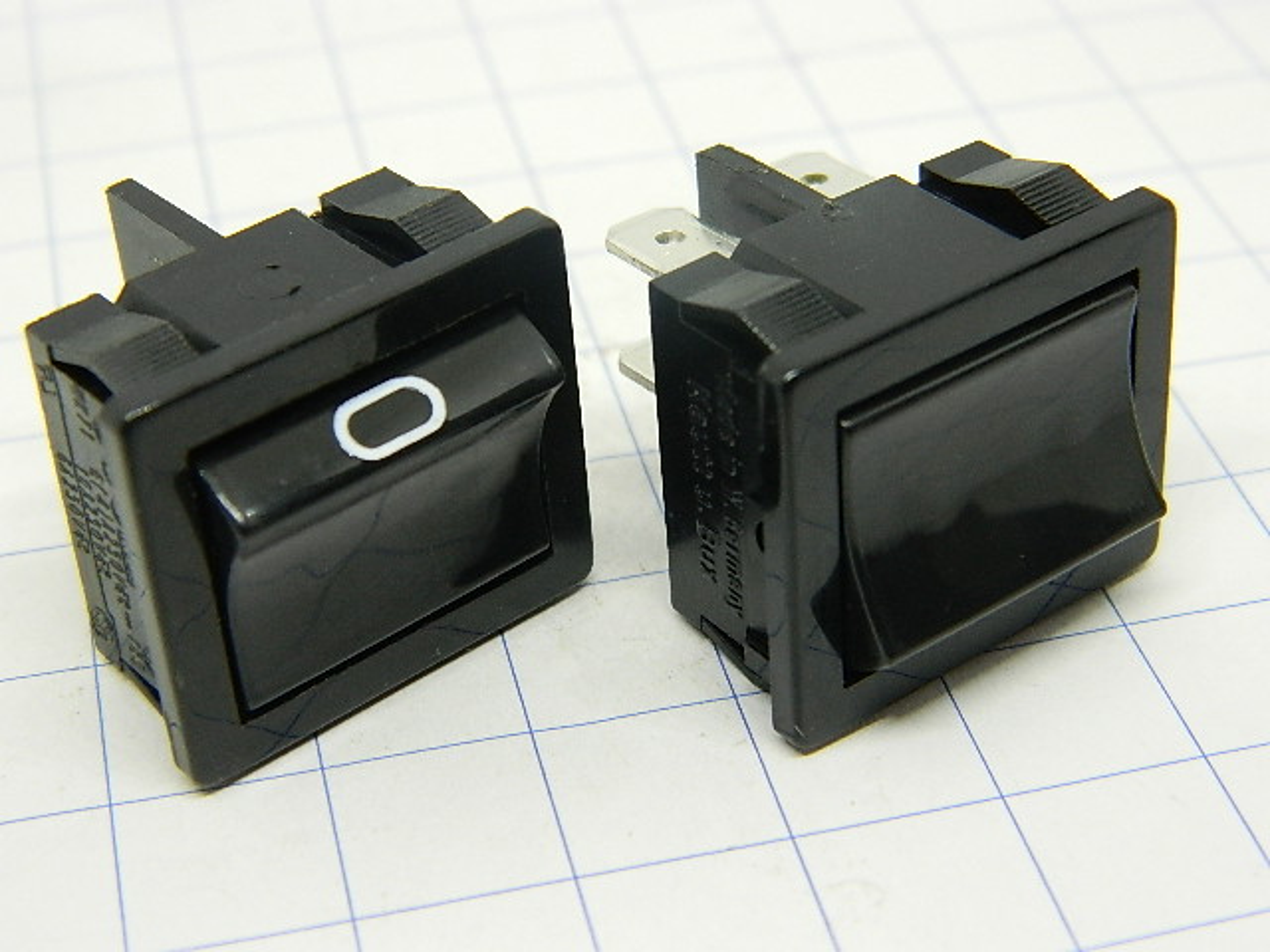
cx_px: 635
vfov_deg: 21.0
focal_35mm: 70
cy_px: 476
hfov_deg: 27.8
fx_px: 2568
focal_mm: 12.6
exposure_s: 1/50
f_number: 4
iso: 320
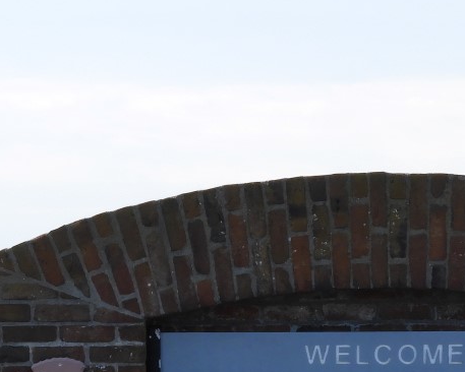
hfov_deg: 6.0
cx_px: 307
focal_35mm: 323
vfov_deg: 4.8
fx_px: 4447
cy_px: 422
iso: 100
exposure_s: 1/400
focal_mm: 18.8
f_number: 4.8
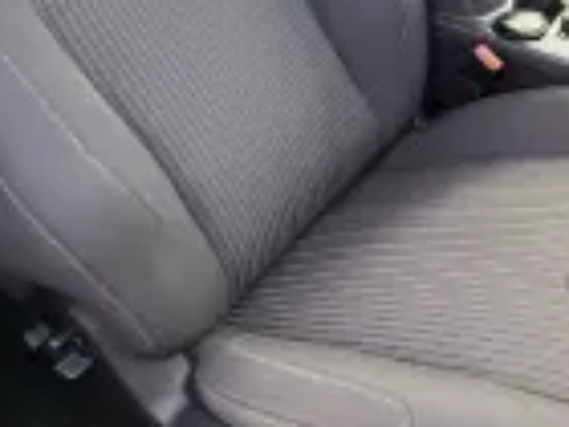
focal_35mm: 36
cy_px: -49
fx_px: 592
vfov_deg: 34.1
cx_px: 557
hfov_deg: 44.4
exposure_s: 1/121
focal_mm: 2.22
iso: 100
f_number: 2.2
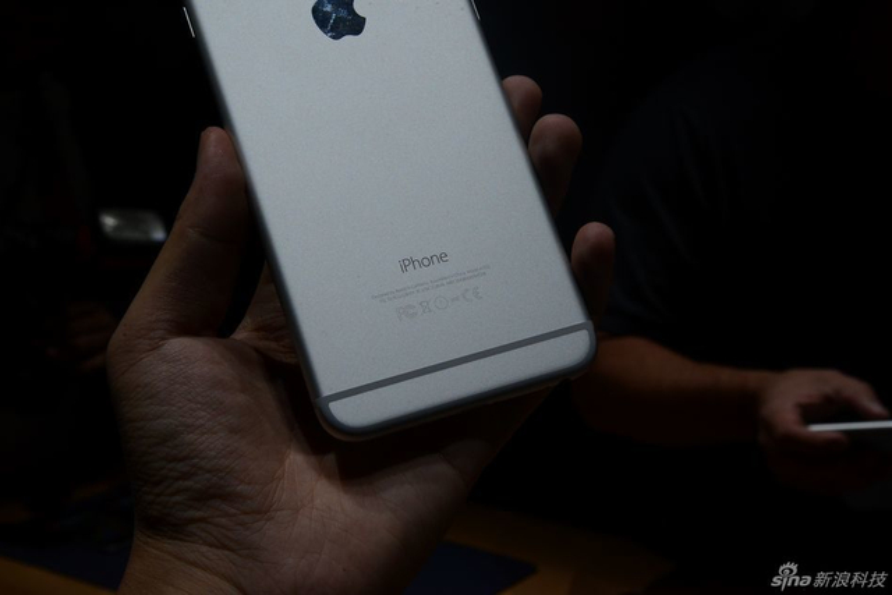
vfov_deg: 20.6
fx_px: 1636
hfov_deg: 30.5
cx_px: 446
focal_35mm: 66
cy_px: 298
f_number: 18
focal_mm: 66
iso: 1250
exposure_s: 1/200
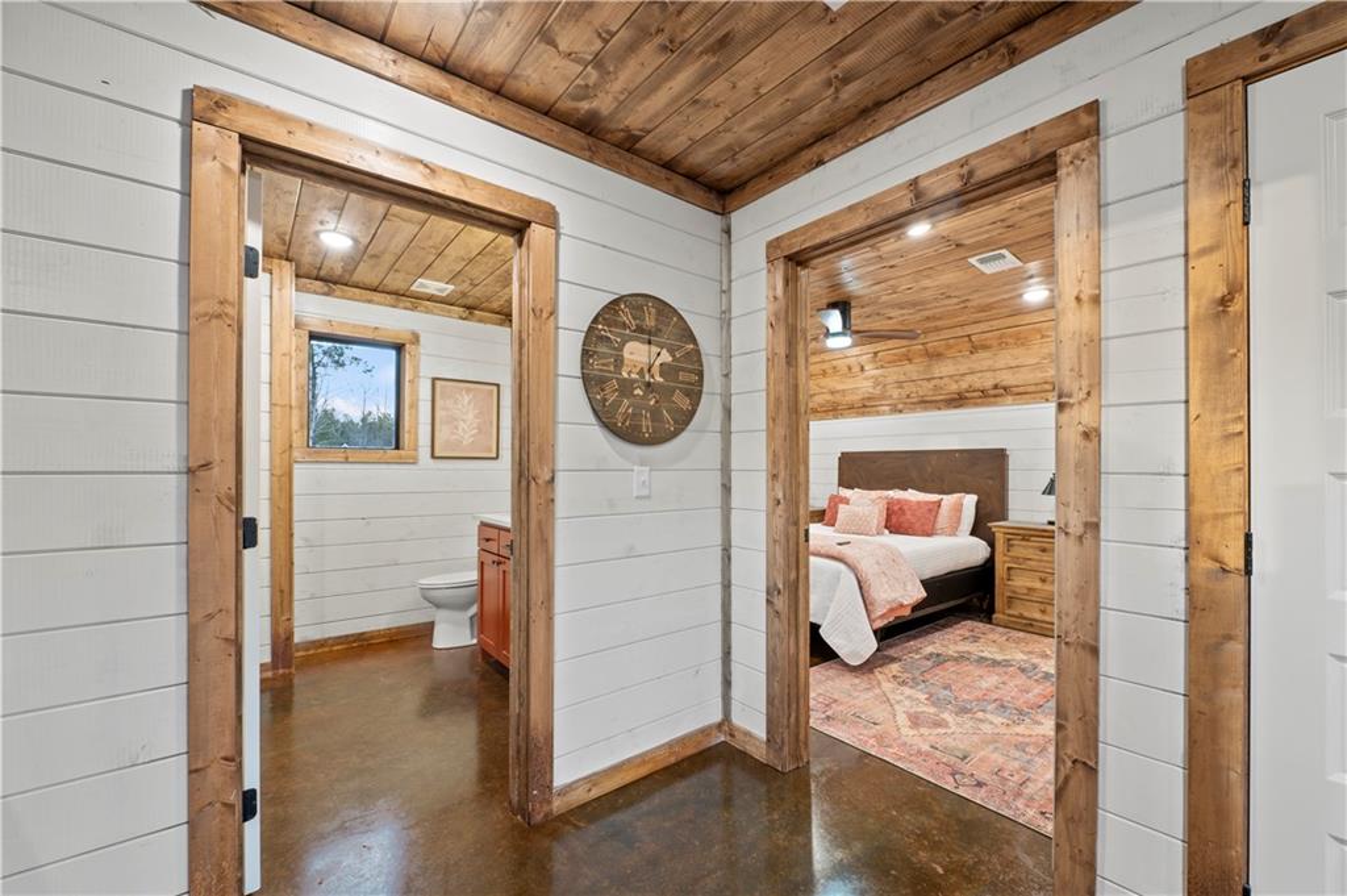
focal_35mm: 14
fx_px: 523
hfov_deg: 104.3
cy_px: 448
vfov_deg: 81.1
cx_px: 674
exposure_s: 1/1.25
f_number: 9
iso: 250
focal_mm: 14
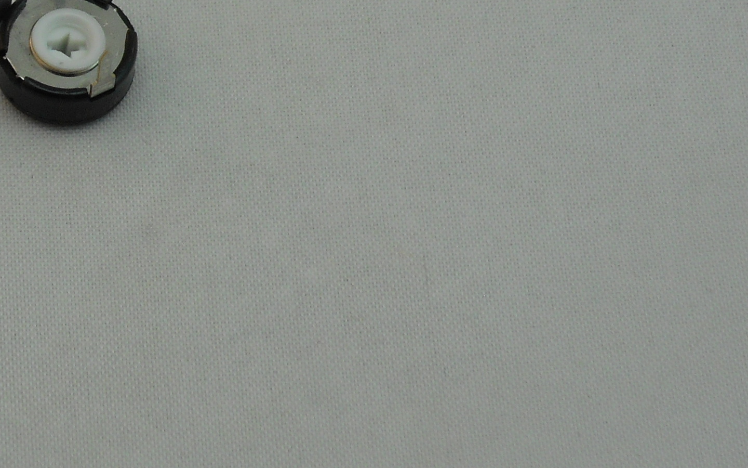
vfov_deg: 5.5
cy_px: -68
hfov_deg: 8.7
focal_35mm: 239
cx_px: 42
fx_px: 4872
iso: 100
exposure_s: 1/60
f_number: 5.6
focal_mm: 15.9
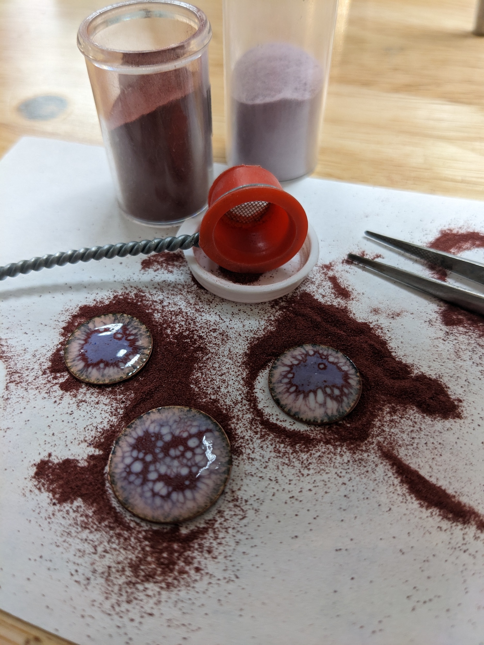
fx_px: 503
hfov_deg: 51.4
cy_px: 322
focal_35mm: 27
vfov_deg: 65.3
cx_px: 242
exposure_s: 1/30
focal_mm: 4.38
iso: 85
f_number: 1.73
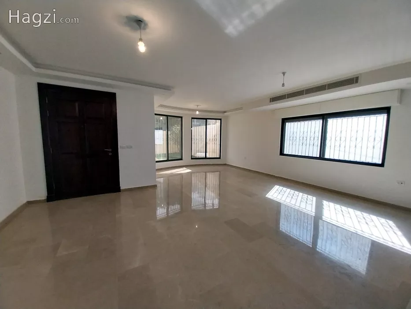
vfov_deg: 89.9
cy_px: 154
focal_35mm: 13
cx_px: 206
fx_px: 154
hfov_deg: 106.2
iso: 64
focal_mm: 1.3
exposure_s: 1/159
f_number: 2.2
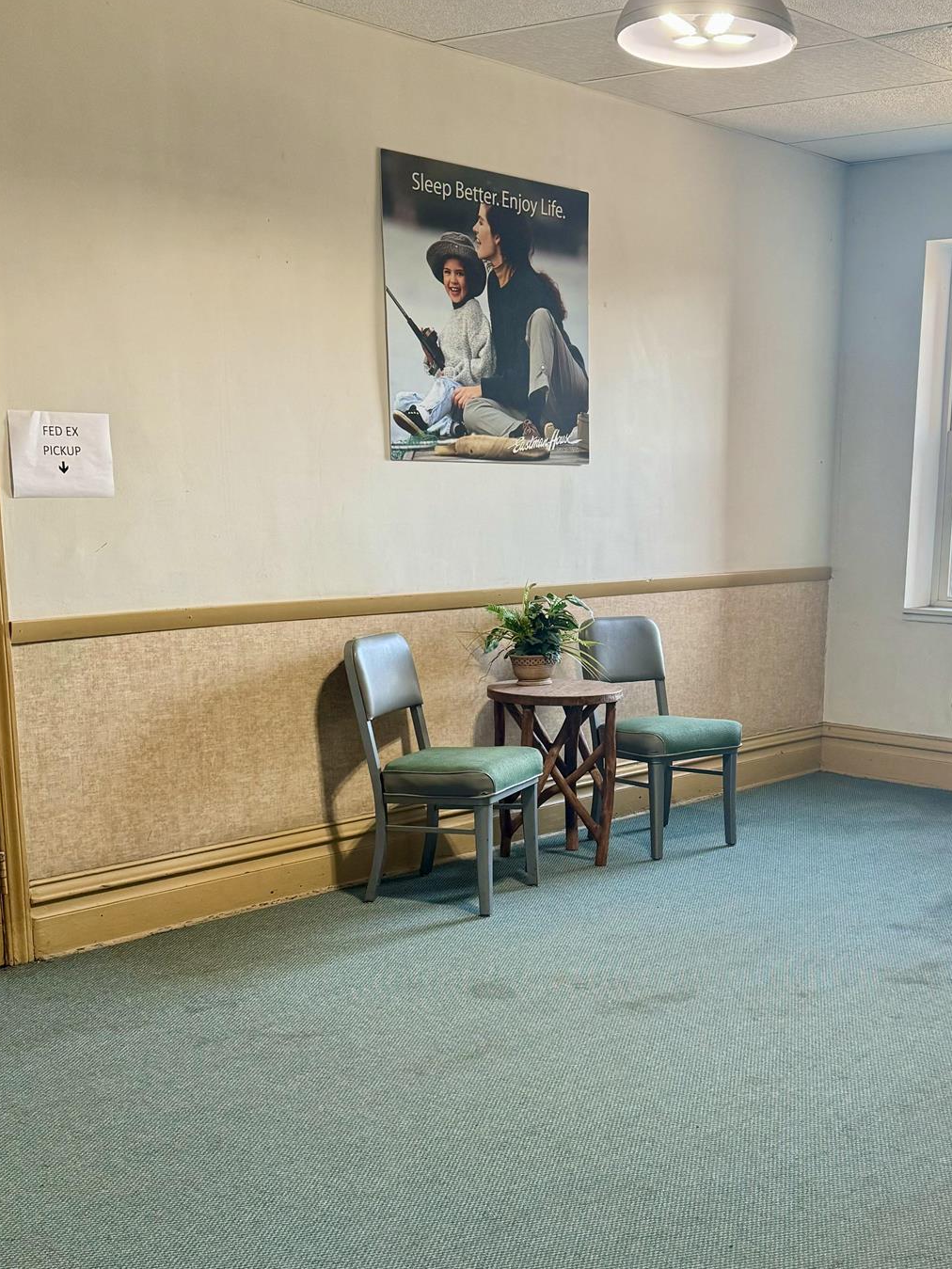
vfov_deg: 45.4
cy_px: 788
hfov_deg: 34.5
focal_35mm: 41
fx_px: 1503
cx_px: 699
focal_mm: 6.76
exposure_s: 1/60
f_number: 1.78
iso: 160
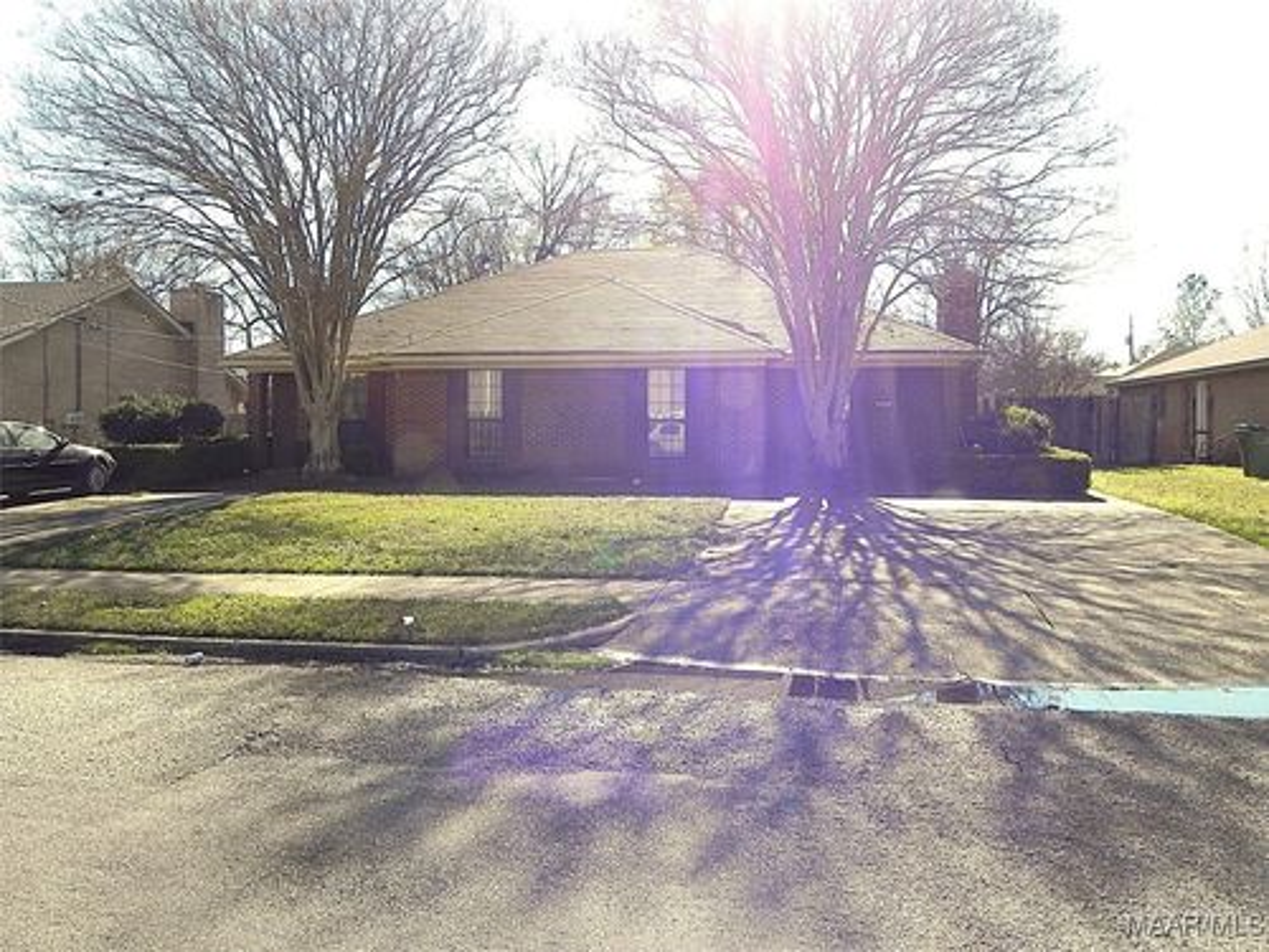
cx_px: 634
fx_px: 1063
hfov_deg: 61.7
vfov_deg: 48.2
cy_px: 476
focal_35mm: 29
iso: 160
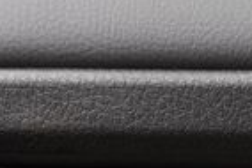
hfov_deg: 11.3
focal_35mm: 176
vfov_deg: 7.6
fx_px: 1233
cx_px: 364
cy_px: 286
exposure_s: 1/15
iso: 160
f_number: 13
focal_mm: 26
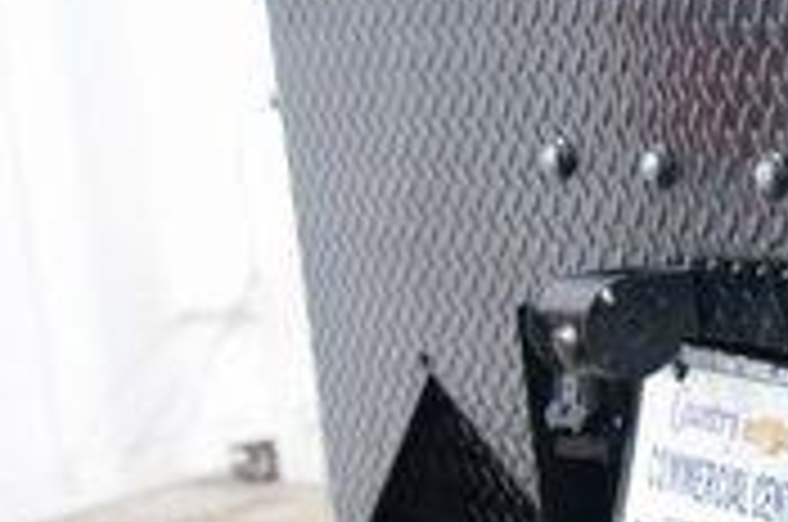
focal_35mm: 132
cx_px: 1432
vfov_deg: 10.3
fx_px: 2884
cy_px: 533
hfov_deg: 13.8
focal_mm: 24
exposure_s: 1/60
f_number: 3.5
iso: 1600
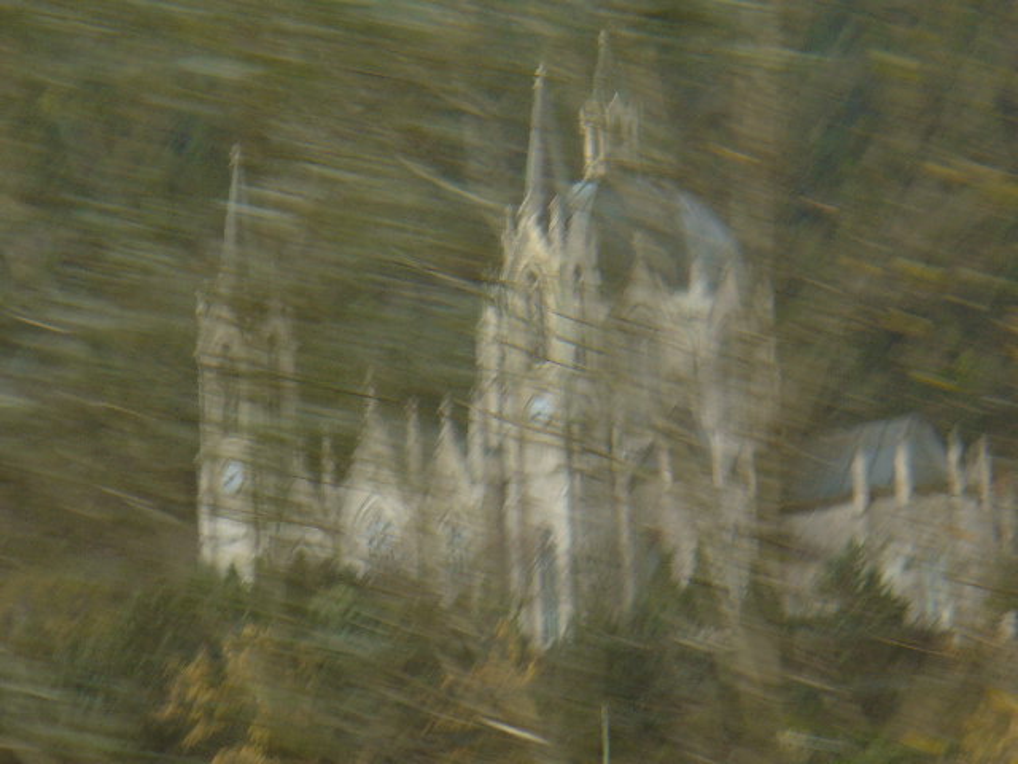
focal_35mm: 222
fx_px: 6529
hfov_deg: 8.9
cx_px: 509
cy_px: 382
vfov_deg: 6.7
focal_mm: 36.6
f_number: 4.5
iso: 80
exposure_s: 1/60
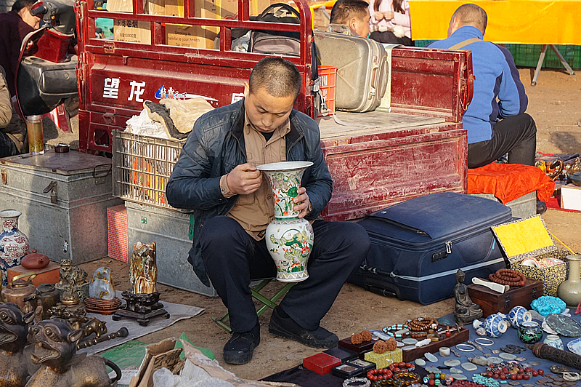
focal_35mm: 82
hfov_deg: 24.6
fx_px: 1330
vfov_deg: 16.5
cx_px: 290
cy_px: 194
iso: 1250
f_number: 6.3
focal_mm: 55
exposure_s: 1/2000
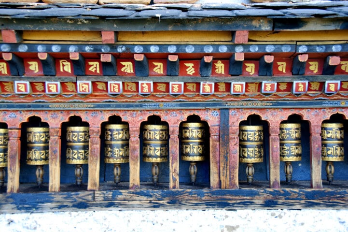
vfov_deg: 28.0
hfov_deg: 41.1
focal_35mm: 48
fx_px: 464
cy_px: 116
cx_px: 174
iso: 200
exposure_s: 1/25
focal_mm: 48
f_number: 5.6
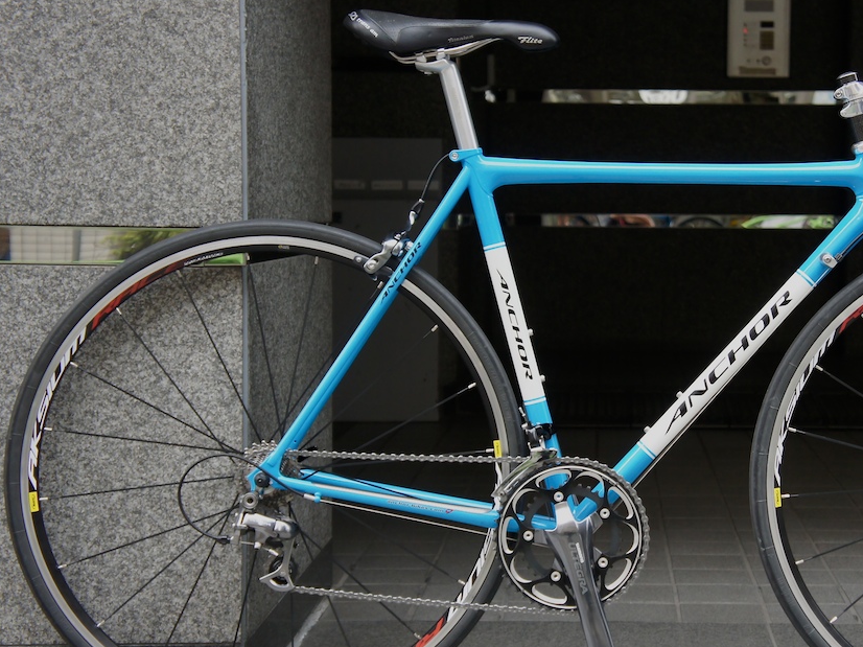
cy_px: 354
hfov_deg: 26.2
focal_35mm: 74
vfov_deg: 20.0
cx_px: 622
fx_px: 1838
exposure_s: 1/60
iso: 400
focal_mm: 33
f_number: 4.5
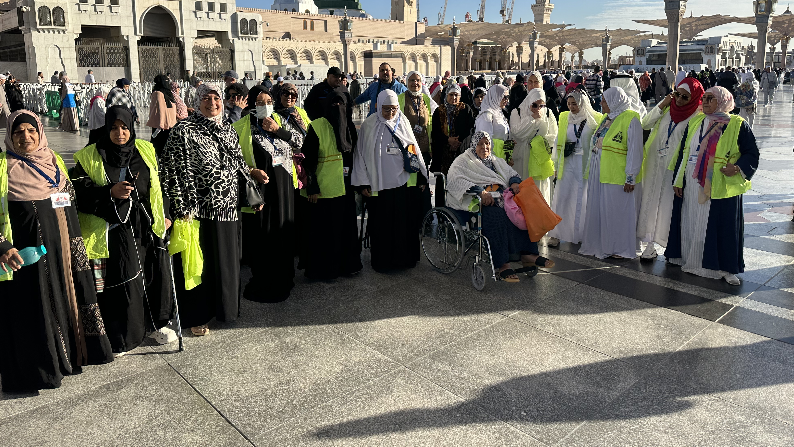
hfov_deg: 69.9
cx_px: 399
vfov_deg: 42.5
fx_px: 568
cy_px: 163
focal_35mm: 27
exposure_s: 1/2882
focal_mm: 6.86
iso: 80
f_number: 1.78
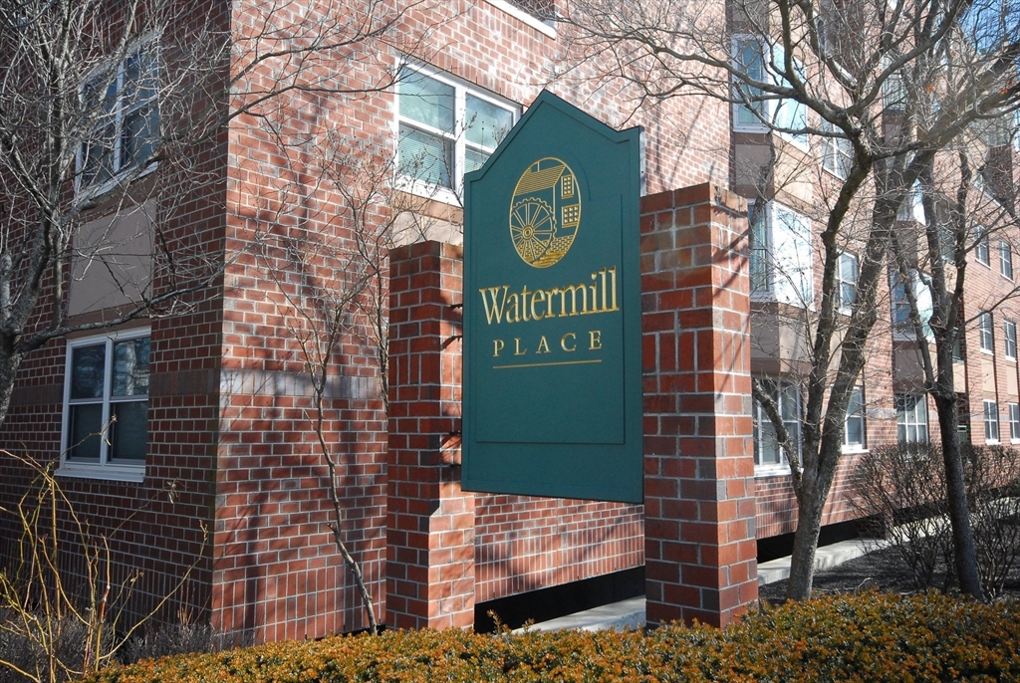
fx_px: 851
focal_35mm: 30
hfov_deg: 61.9
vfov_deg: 43.7
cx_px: 510
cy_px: 342
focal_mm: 20
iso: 500
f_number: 10
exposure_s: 1/160
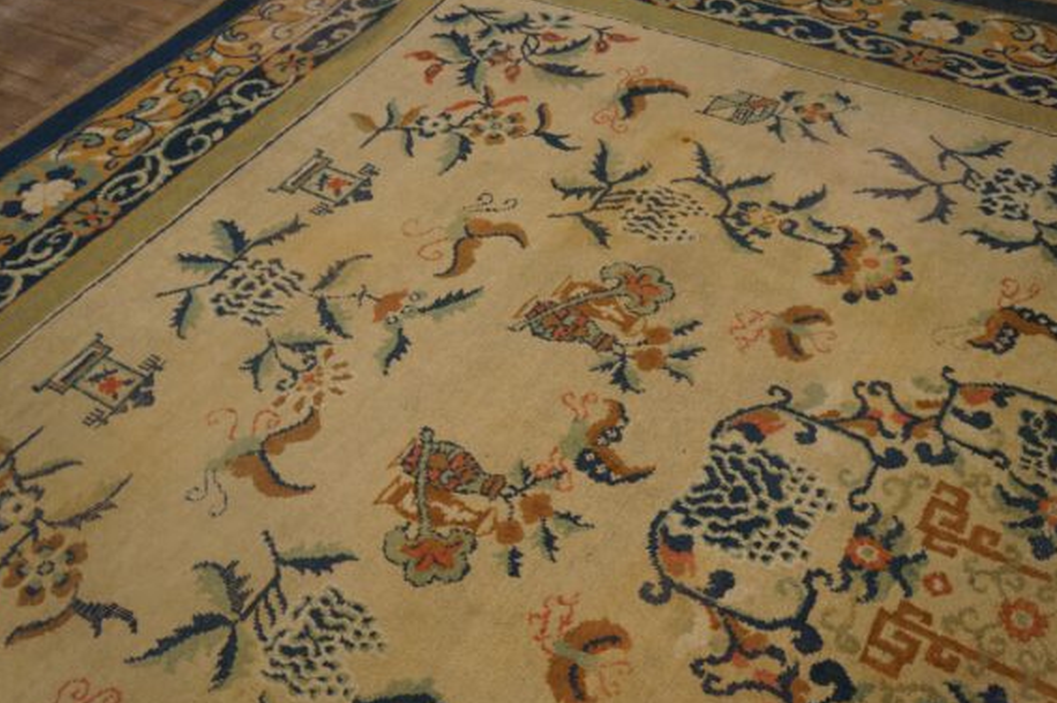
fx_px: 984
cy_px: 350
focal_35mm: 34
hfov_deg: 56.5
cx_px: 545
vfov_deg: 39.3
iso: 400
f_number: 4
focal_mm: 21
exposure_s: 1/60
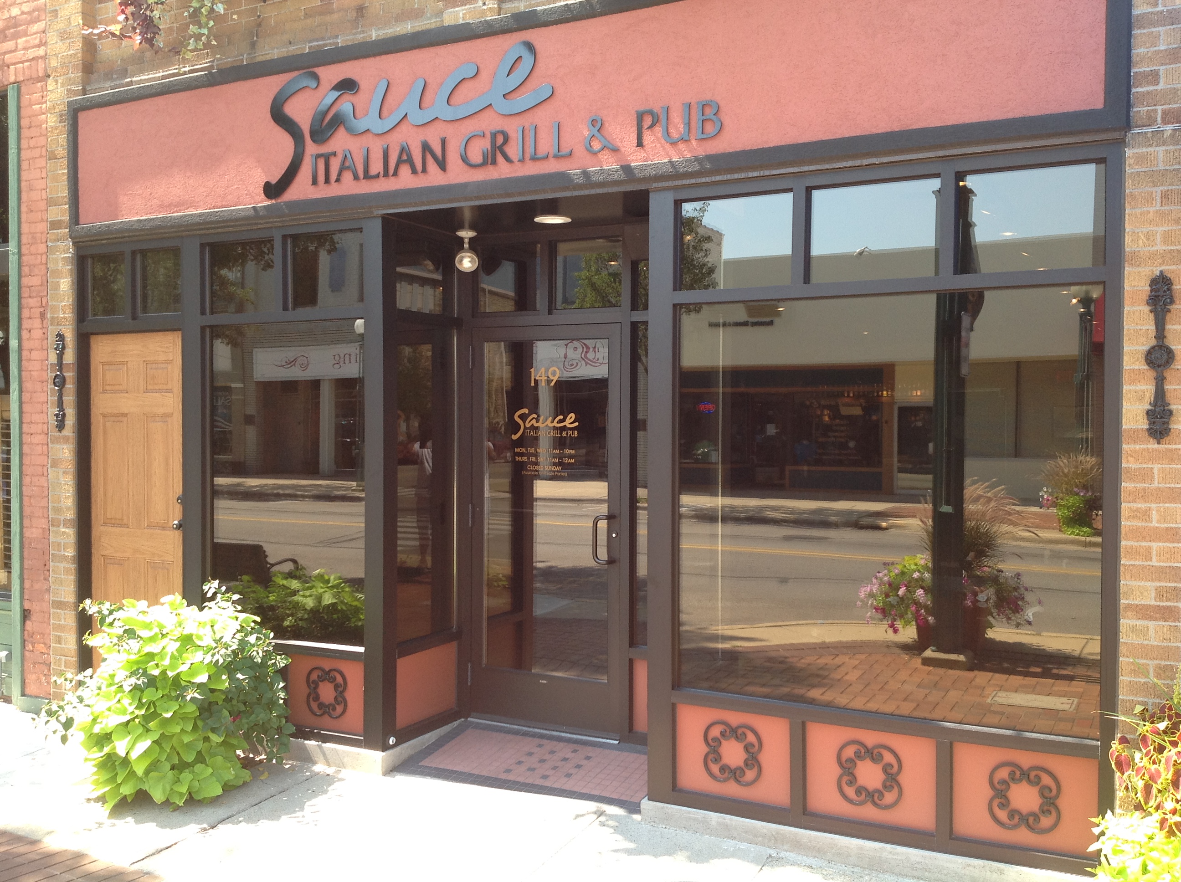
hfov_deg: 52.7
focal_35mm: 35
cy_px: 441
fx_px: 1192
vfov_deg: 40.6
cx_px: 590
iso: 80
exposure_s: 1/165
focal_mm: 4.28
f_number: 2.4
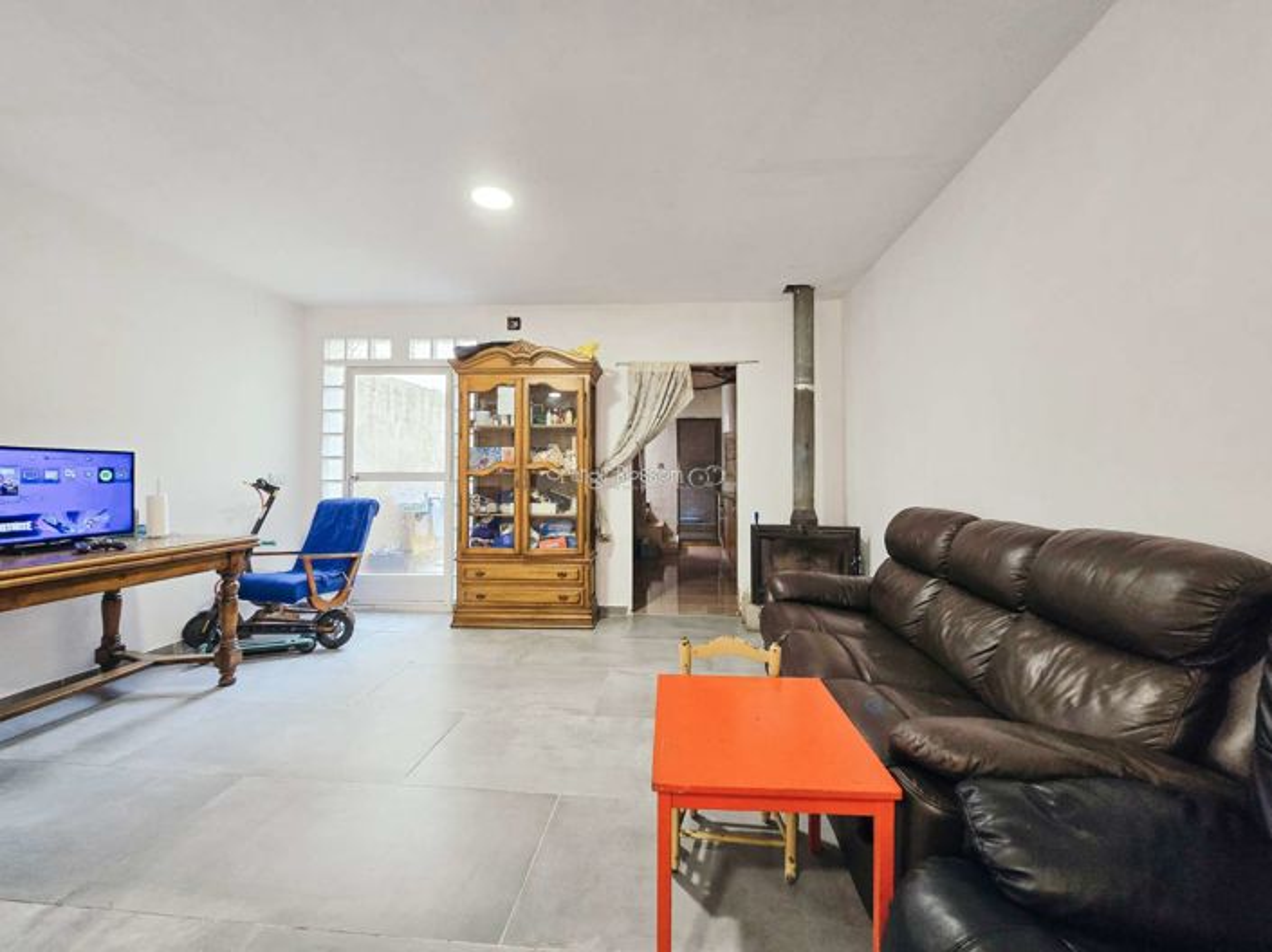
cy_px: 476
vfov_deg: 89.9
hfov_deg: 106.2
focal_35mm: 13
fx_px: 477
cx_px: 636
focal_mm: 2.2
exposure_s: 1/50
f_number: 2.2
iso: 200
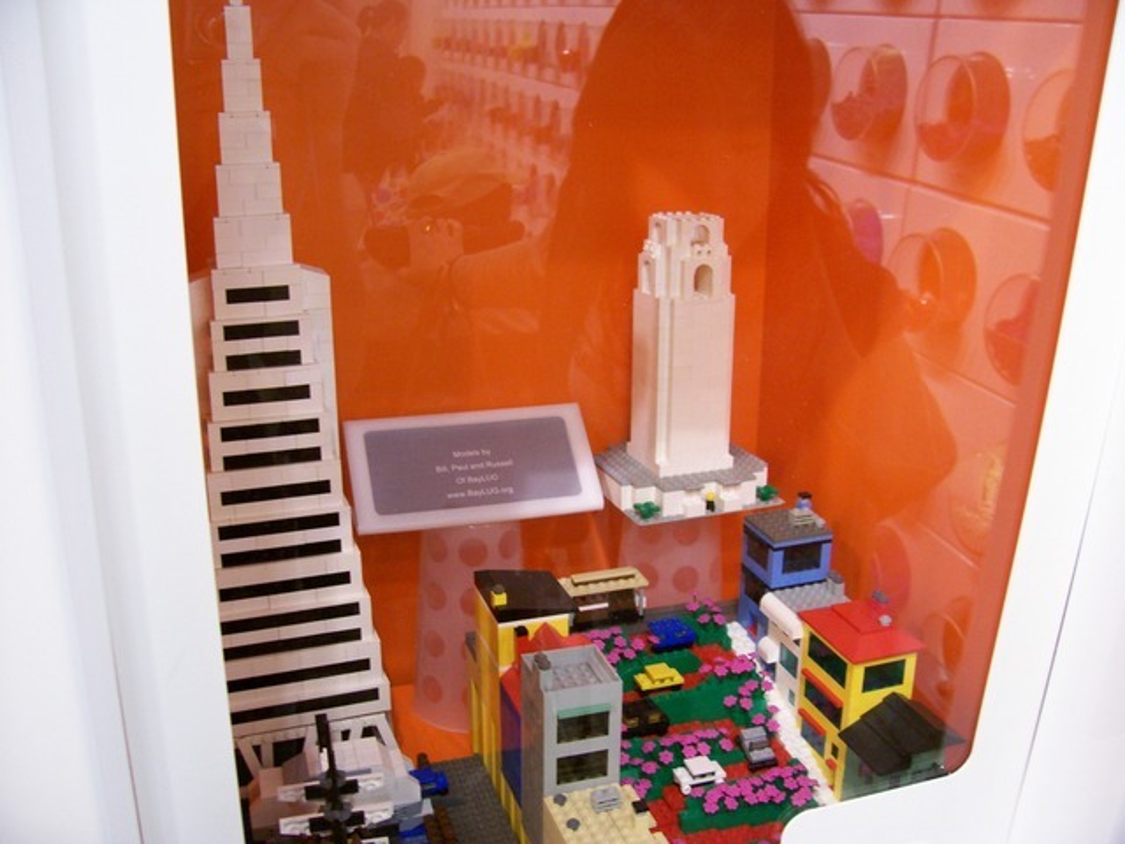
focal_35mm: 34
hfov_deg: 54.0
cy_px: 422
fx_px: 1105
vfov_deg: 41.8
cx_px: 562
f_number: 2.7
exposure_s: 1/25.2
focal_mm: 5.6
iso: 160
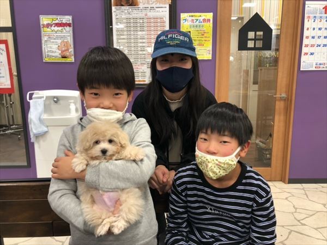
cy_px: 122
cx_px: 164
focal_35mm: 28
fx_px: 265
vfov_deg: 49.7
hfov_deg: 63.4
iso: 32
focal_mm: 4
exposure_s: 1/24
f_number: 1.8
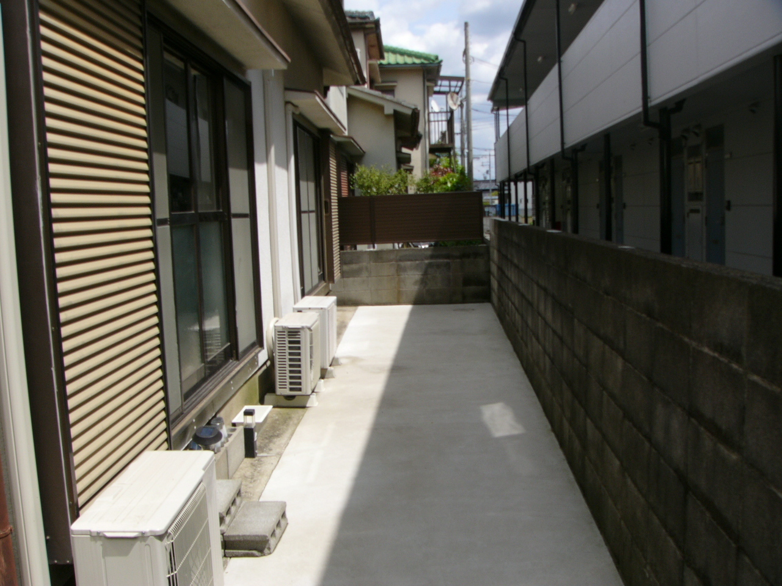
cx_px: 391
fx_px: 813
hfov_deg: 51.4
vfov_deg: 39.7
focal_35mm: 36
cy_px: 293
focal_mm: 6
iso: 50
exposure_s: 1/400
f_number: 5.2
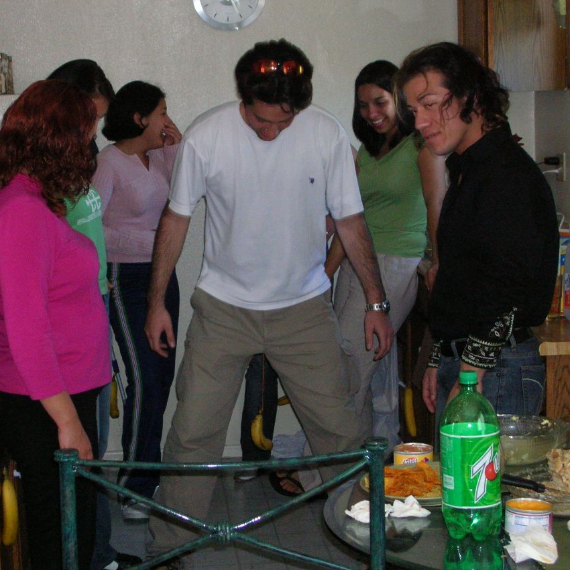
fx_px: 1528
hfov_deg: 21.1
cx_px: 237
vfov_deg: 21.1
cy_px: 285
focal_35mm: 82
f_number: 3.9
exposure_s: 1/60.1
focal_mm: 11.5
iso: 200
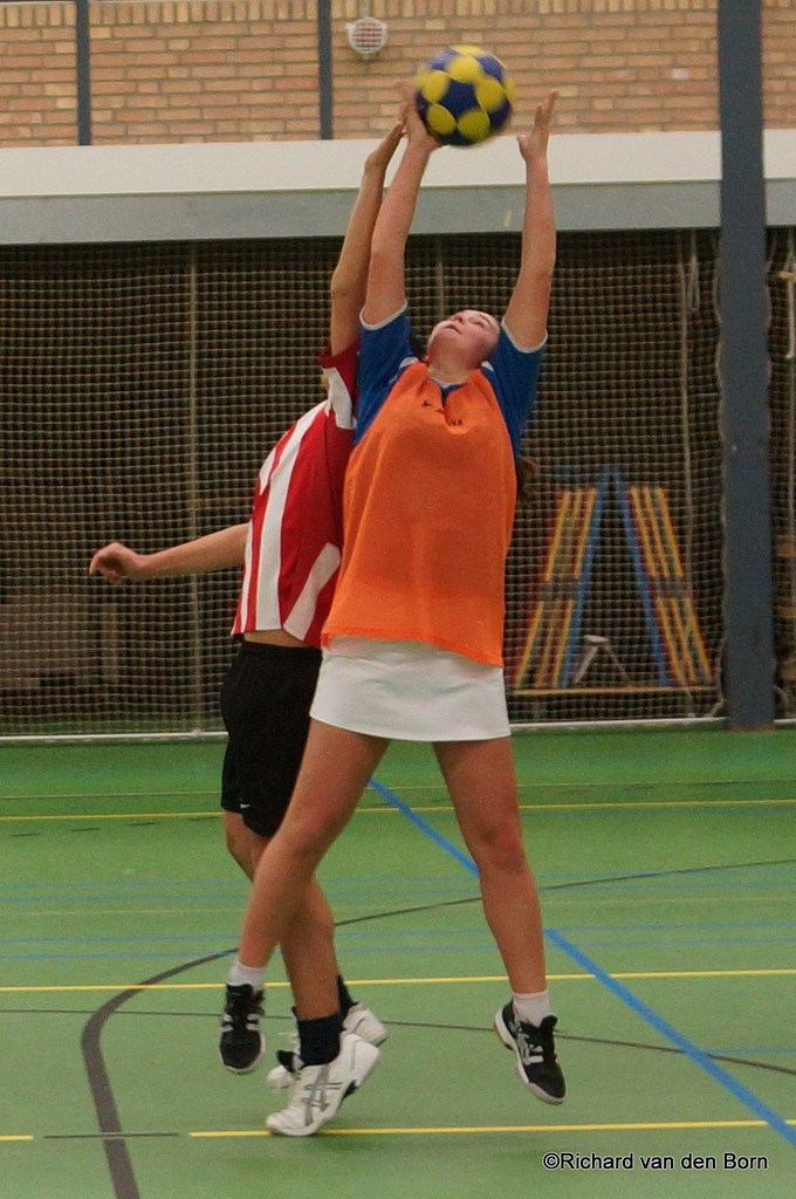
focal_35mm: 42
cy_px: 600
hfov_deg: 31.8
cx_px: 398
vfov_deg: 46.5
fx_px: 1397
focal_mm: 28
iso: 800
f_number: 2.8
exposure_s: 1/200
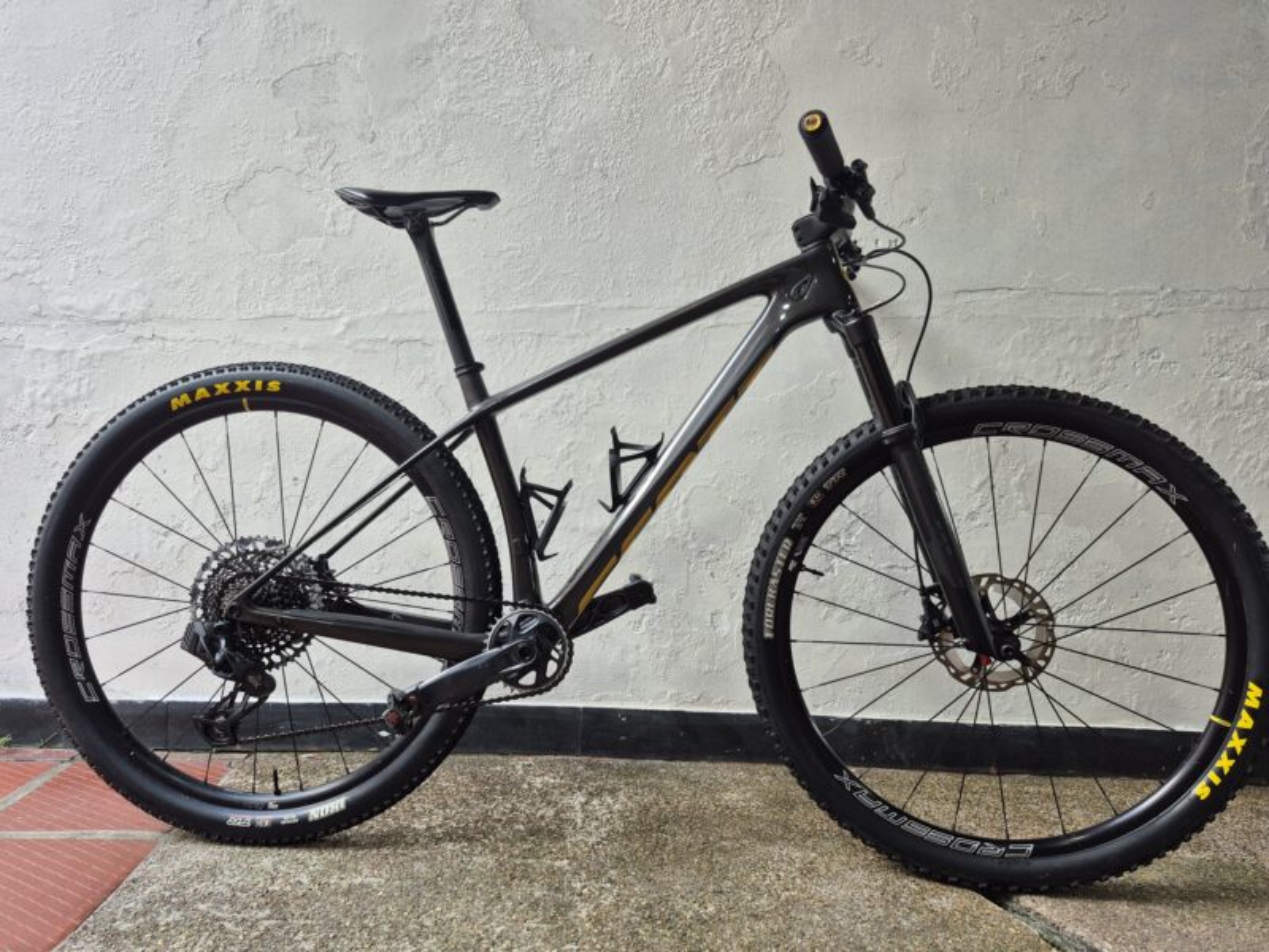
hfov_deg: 73.9
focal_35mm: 23
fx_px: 843
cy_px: 476
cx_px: 634
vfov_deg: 58.9
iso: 80
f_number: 1.8
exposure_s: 1/120
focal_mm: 5.4
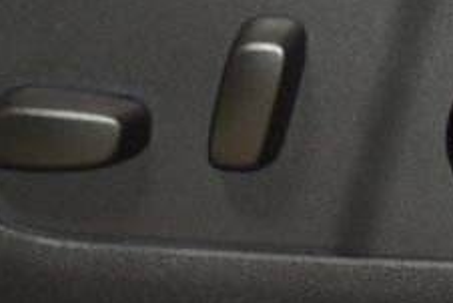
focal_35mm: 297
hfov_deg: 6.9
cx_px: 241
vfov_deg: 4.6
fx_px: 3740
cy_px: 67
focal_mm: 70
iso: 2800
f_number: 4.5
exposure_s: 1/50
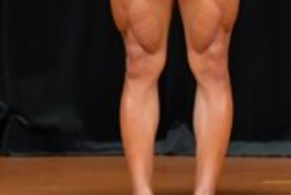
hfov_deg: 1.9
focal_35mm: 1099
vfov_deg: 1.3
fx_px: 8891
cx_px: 598
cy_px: -41
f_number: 5.6
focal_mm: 160
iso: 5000
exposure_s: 1/400
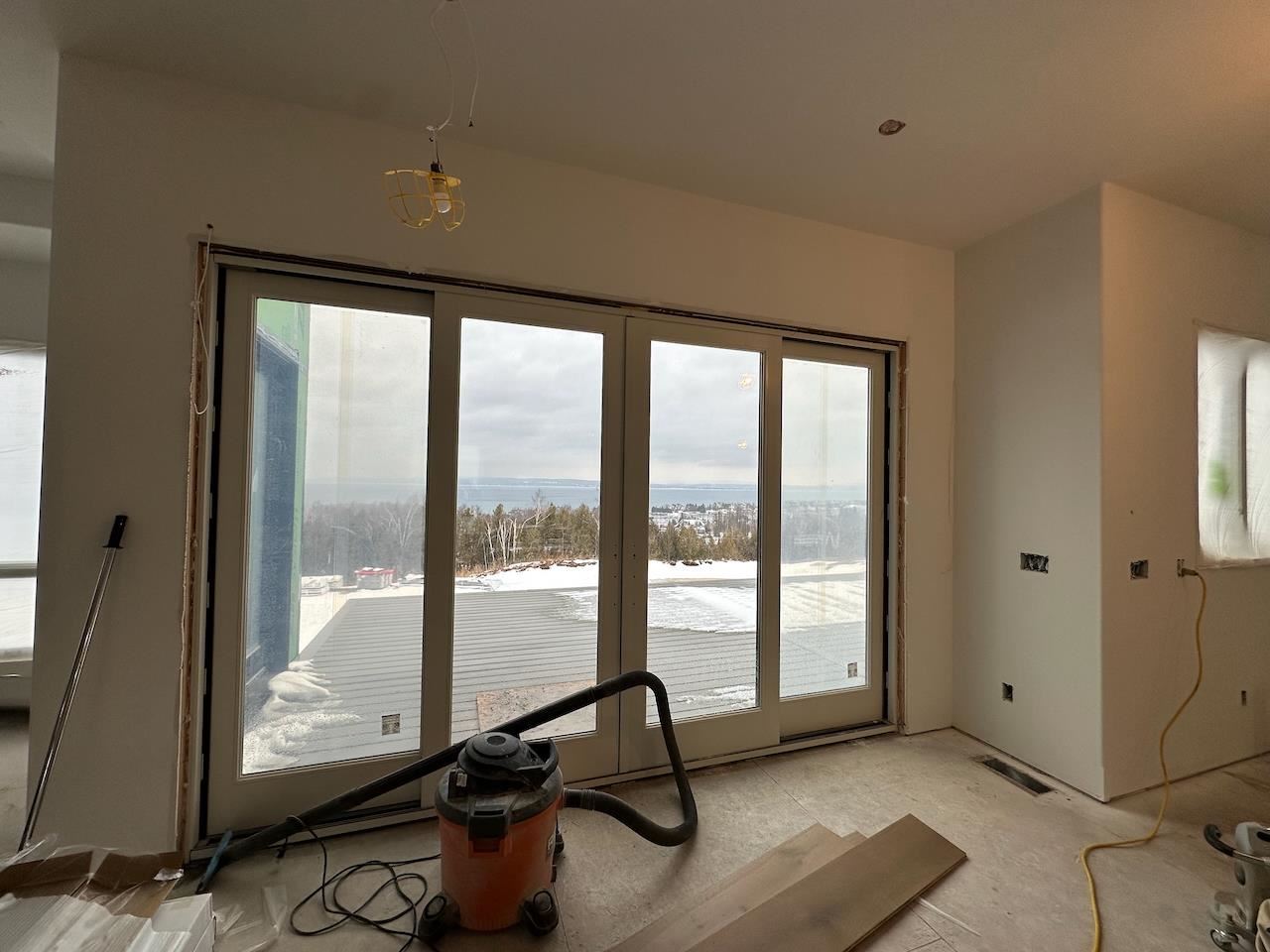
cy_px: 476
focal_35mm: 14
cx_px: 635
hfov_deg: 102.1
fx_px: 514
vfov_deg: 85.7
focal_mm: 2.22
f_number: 2.2
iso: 40
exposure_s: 1/124
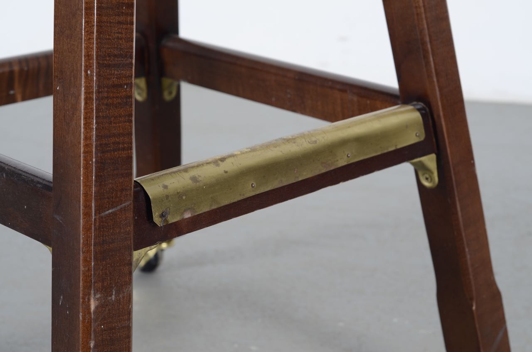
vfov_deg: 18.1
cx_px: 266
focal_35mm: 75
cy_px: 176
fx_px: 1106
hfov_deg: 27.0
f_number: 5.6
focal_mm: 50
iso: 100
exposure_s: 1/125
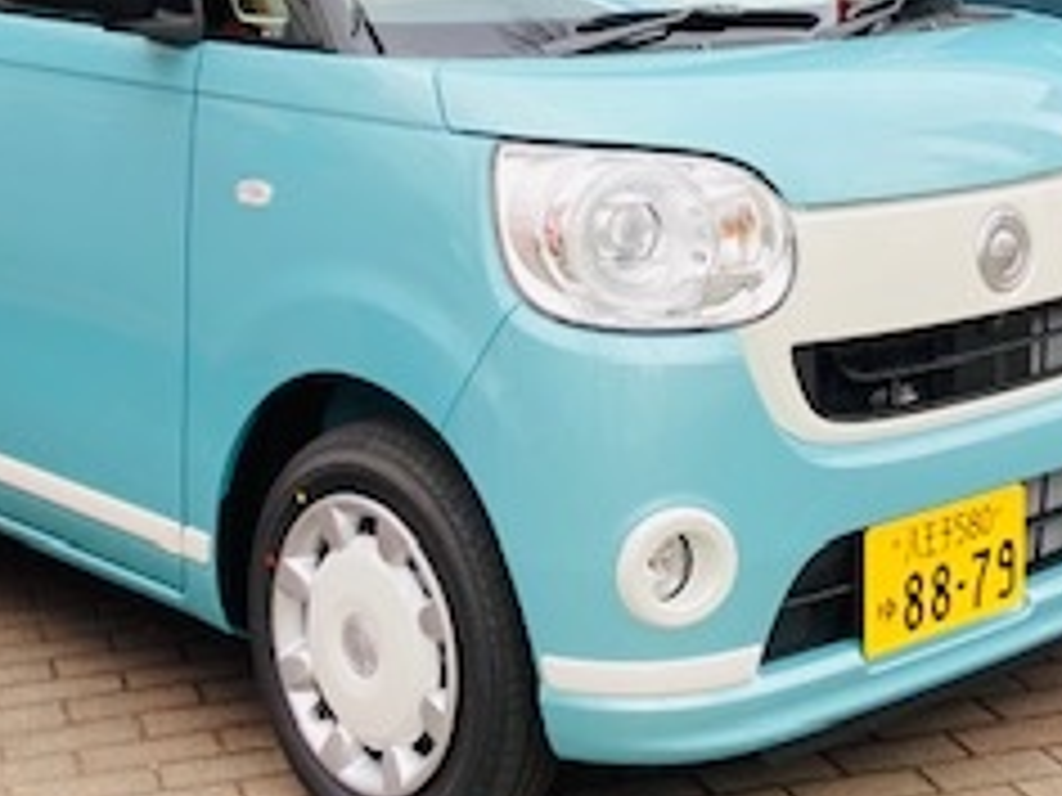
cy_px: -4
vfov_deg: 18.8
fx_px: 2332
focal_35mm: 76
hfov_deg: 25.5
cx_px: 702
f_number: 1.8
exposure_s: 1/154
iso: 20
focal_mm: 3.99
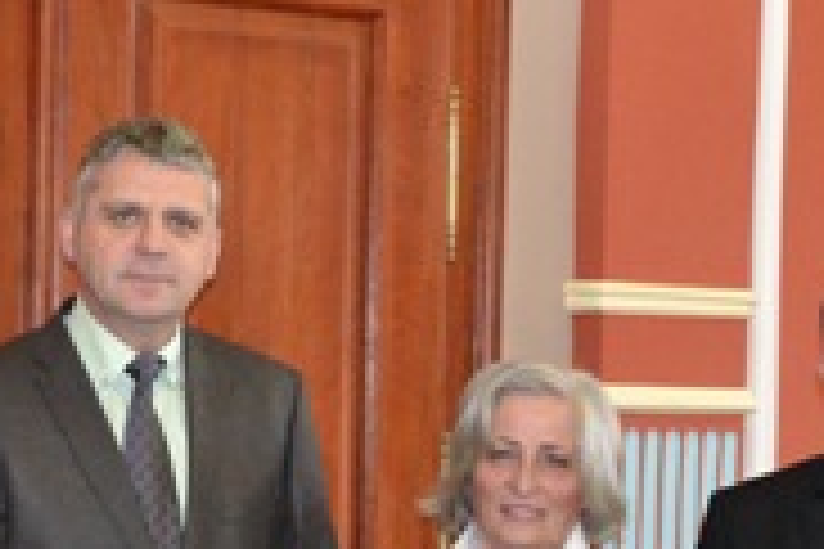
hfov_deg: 19.5
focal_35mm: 105
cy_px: 493
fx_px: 2403
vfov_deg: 12.9
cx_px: 419
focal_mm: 20
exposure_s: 1/60
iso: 3200
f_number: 3.8
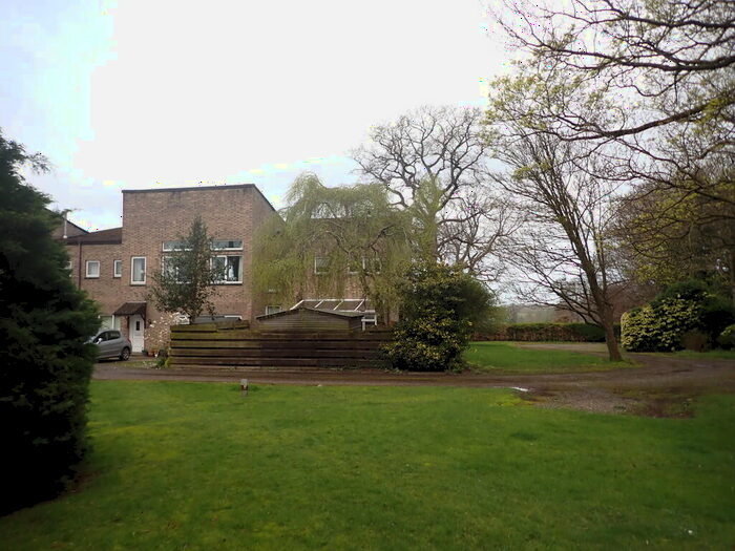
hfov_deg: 69.4
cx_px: 368
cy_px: 276
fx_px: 531
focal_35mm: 25
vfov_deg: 54.9
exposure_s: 1/800
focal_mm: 4.5
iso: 100
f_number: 2
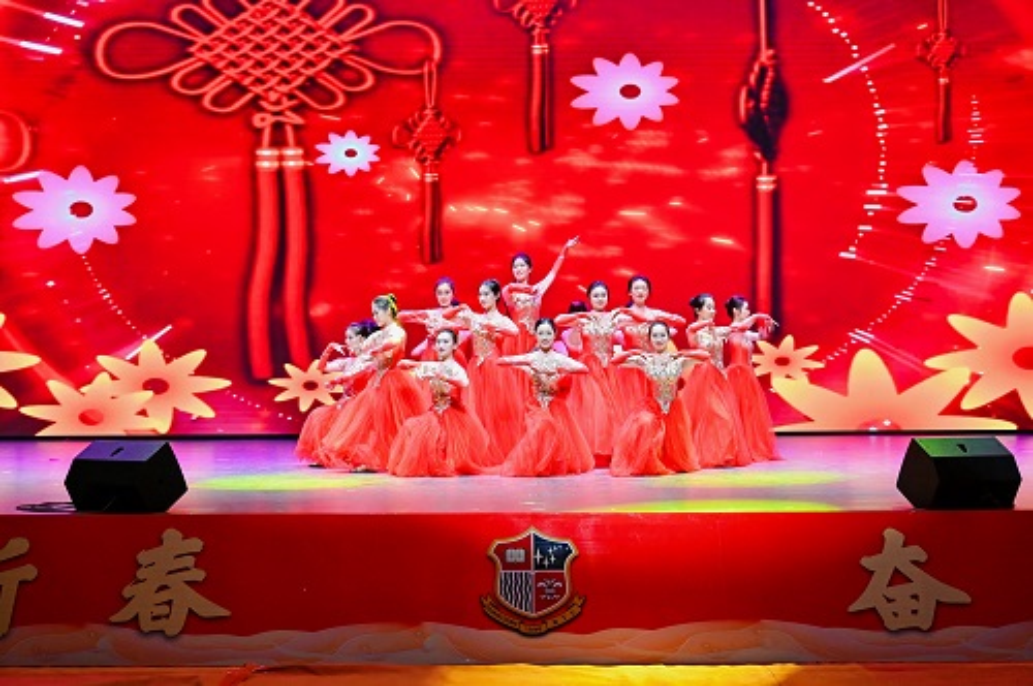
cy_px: 343
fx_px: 1633
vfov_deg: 23.7
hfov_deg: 35.1
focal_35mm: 57
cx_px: 516
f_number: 5
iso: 2000
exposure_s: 1/200
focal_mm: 57
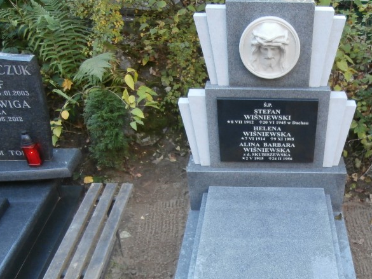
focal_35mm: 42
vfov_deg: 33.2
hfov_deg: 43.6
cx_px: 271
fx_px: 451
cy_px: 232
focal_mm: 4.2
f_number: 3
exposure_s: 1/30
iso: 160
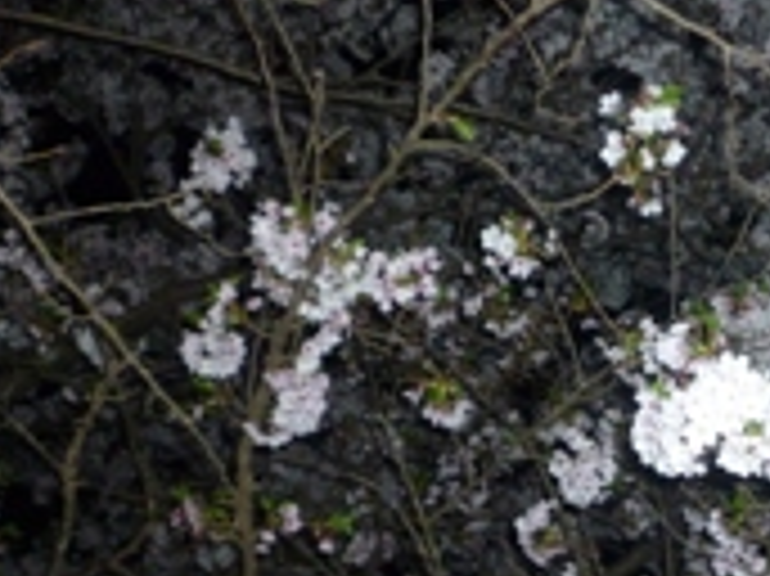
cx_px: 725
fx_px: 1512
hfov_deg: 27.3
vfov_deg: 21.5
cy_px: 382
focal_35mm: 68
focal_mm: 5.2
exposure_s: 1/30
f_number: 3.3
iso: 400
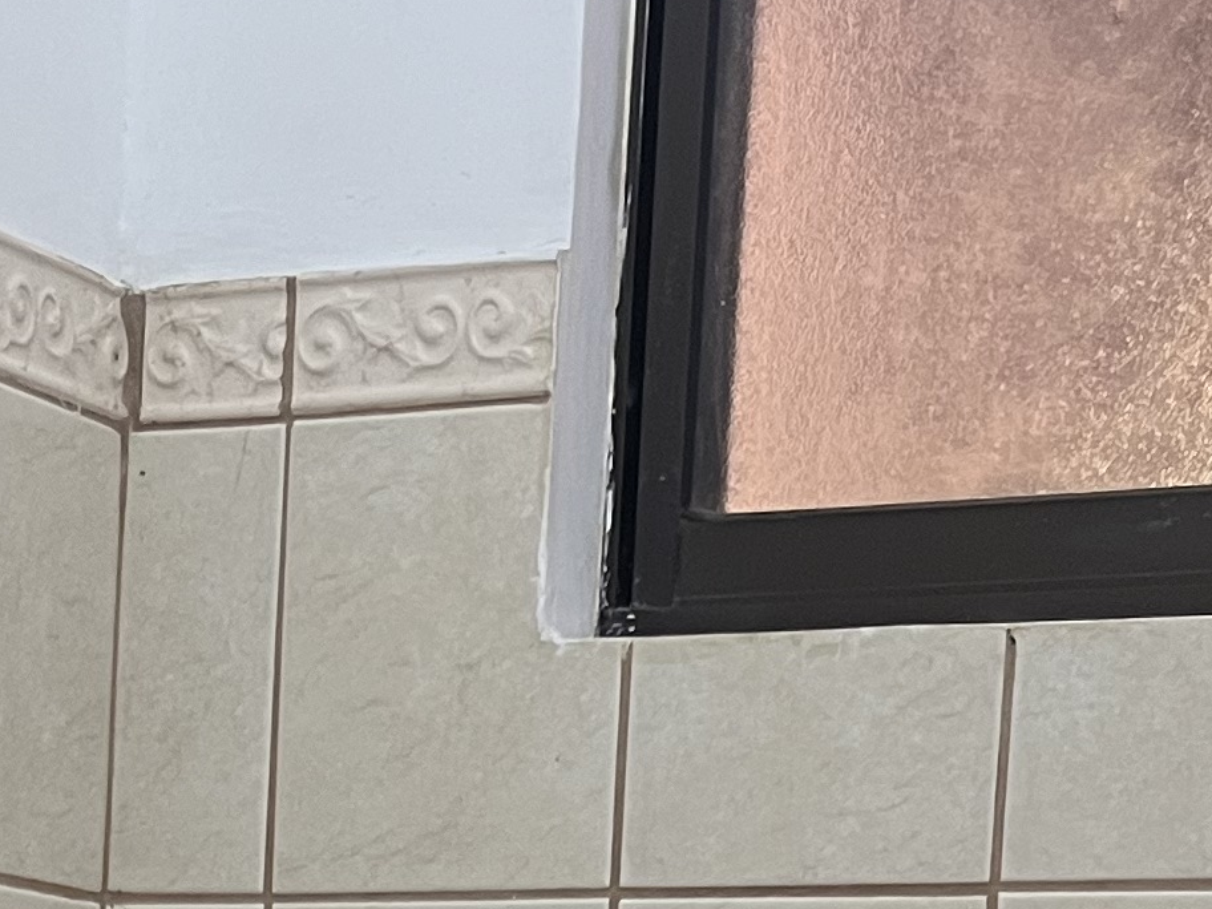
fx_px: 4026
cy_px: 1842
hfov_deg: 16.9
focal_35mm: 115
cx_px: 137
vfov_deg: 11.5
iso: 200
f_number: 1.6
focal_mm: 5.1
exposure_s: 1/60
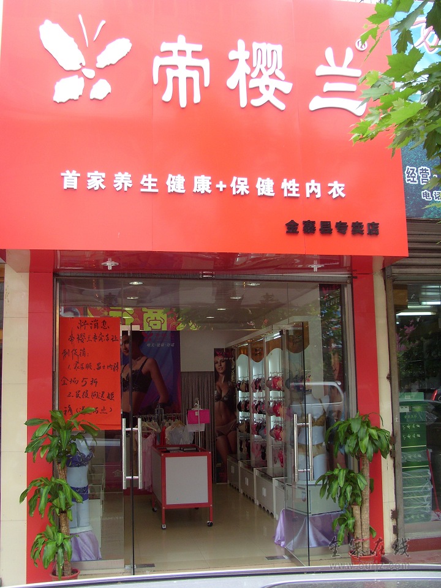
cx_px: 220
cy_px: 294
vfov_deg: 51.4
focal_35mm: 36
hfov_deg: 39.7
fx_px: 612
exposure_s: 1/125
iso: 80
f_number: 3.5
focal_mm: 6
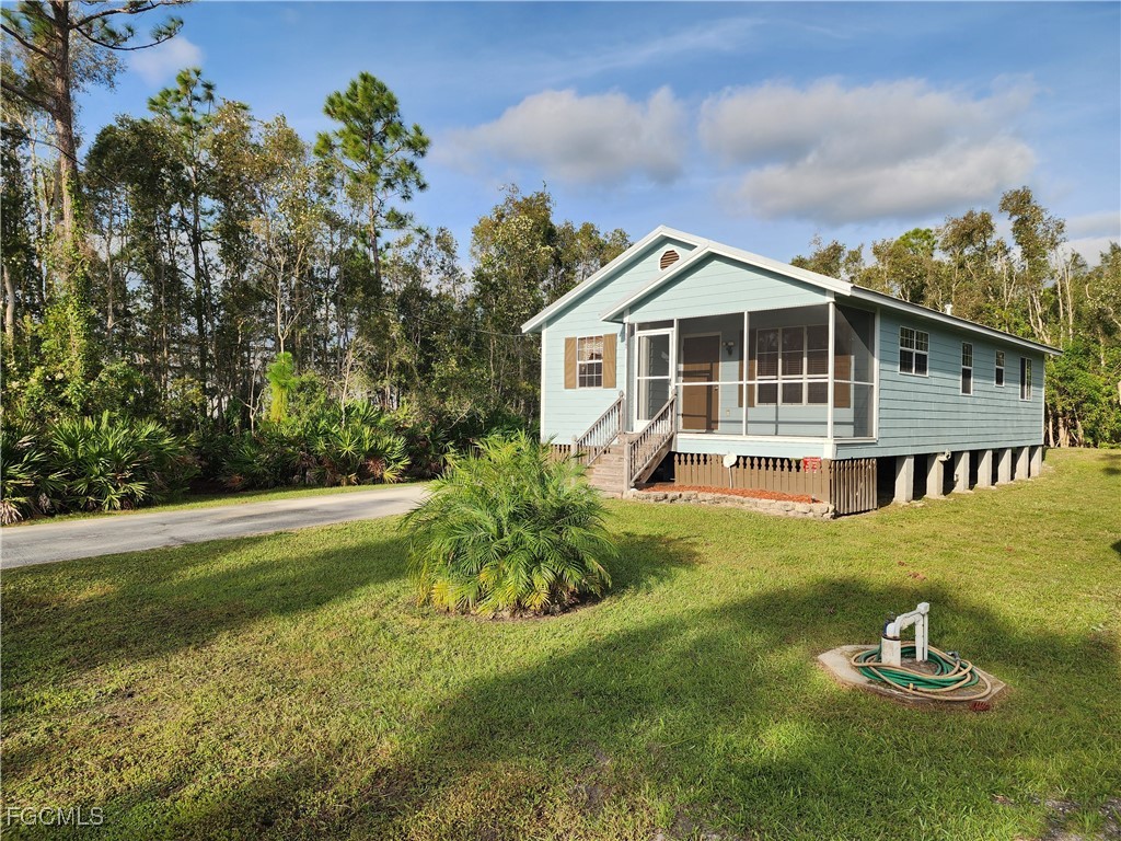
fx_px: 745
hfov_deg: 73.9
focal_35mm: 23
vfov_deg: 58.9
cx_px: 560
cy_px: 420
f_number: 1.8
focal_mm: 6.4
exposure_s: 1/1064
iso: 12
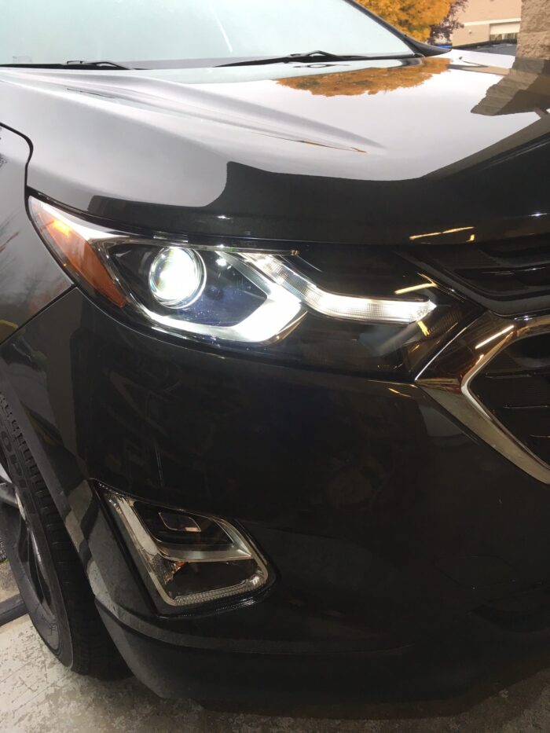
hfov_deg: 48.2
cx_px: 275
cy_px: 366
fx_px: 614
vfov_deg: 61.7
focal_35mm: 29
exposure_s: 1/30
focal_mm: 4.15
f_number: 2.2
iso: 32
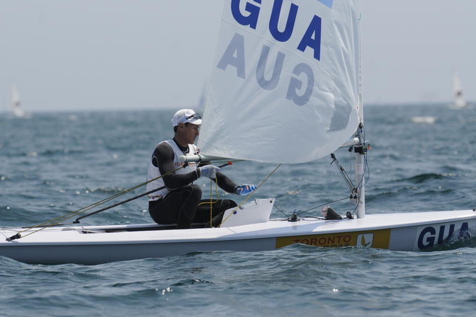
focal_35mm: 508
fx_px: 6715
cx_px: 218
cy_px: 141
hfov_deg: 4.1
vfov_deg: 2.7
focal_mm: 300
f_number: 7.1
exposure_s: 1/4000
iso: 640
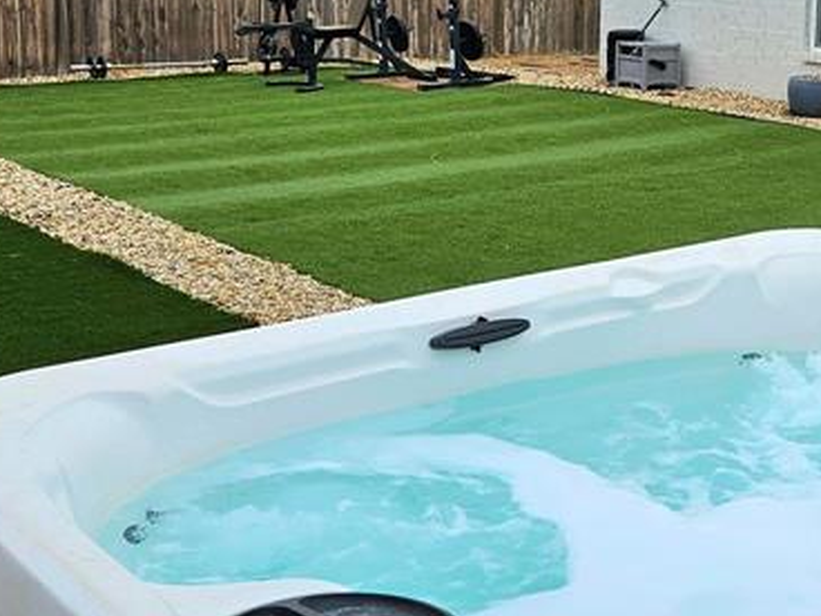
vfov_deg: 22.7
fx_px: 1518
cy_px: 154
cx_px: 716
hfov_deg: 29.2
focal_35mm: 64
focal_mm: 5.4
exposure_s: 1/2500
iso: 25
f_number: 1.8
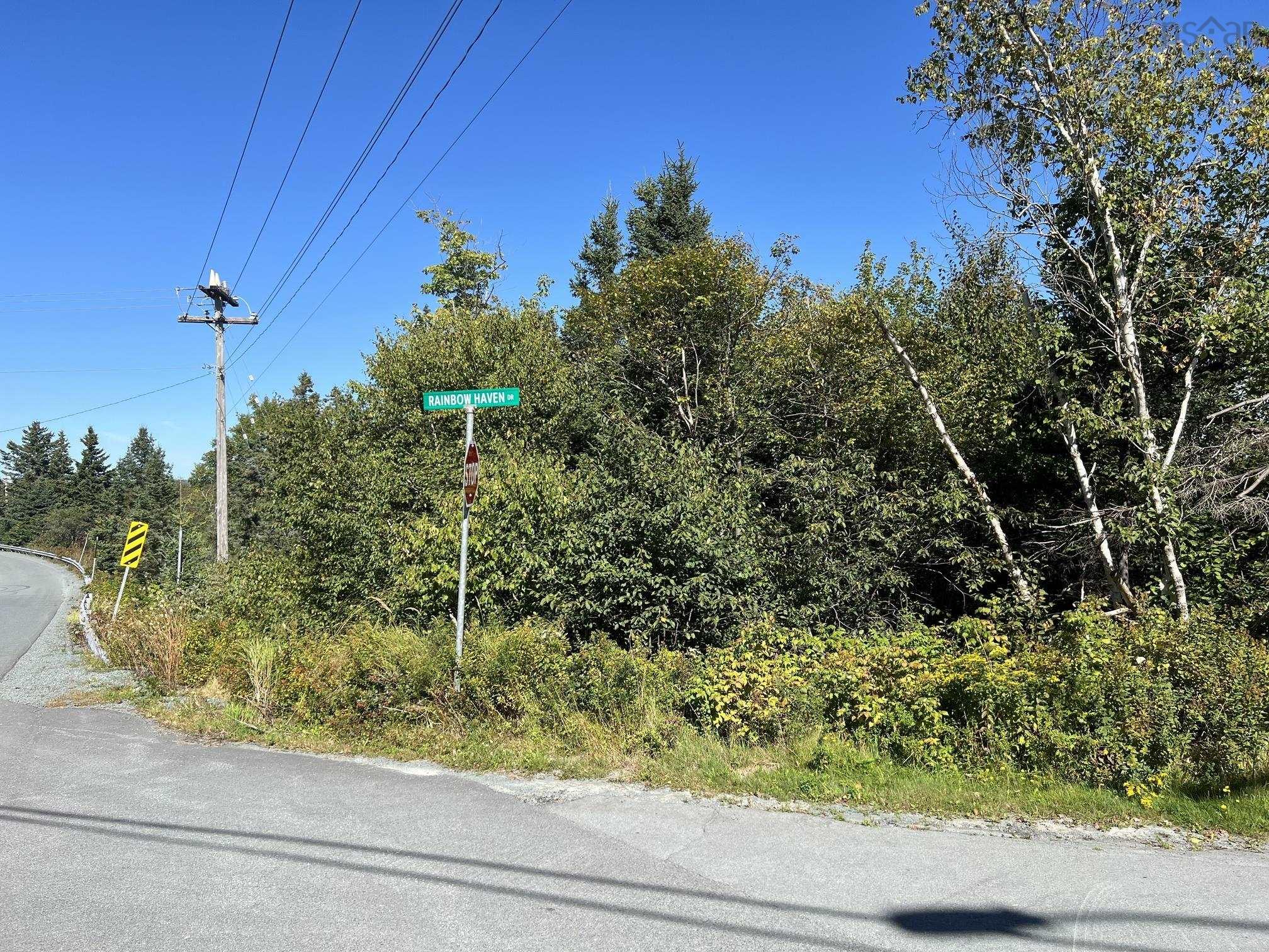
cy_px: 476
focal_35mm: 26
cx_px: 634
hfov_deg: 67.3
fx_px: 953
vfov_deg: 53.1
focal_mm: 5.7
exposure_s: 1/2841
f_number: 1.5
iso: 50
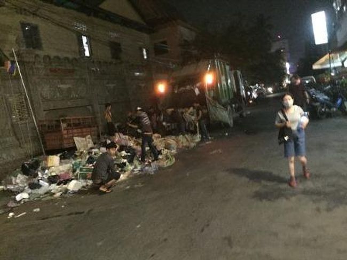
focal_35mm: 29
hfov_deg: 61.7
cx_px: 174
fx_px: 291
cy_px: 130
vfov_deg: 48.2
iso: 2000
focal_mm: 4.15
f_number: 2.2
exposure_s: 1/15
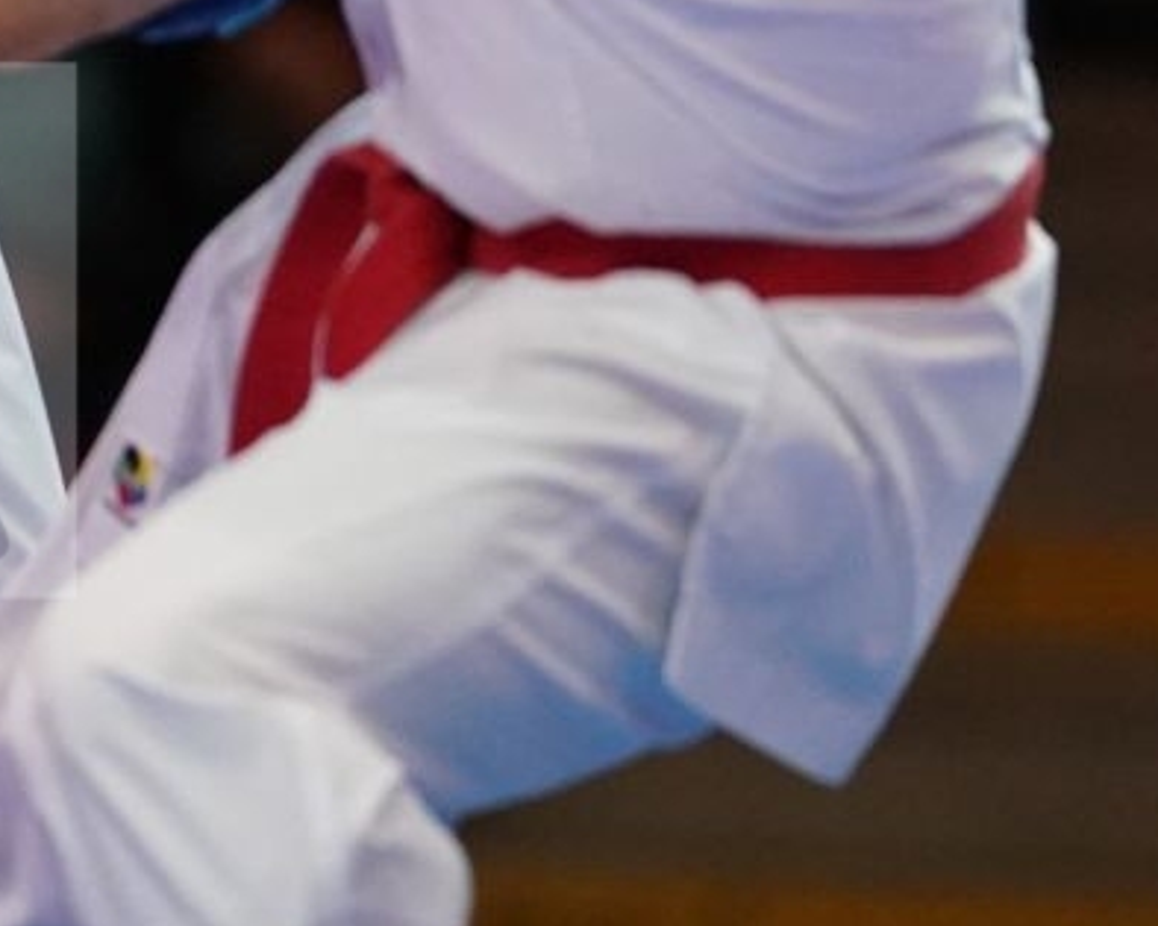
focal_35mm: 858
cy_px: -714
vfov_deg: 1.8
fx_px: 29398
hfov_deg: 2.3
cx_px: -197
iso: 3200
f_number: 2.8
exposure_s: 1/1000
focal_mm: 200
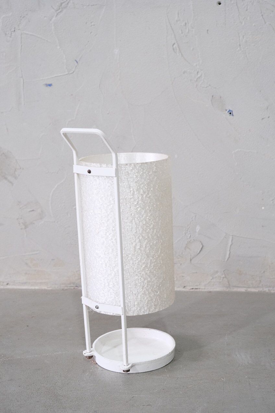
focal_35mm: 49
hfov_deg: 27.5
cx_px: 138
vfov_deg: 40.3
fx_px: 561
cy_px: 206
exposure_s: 1/50
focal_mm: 32.5
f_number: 4
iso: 2500
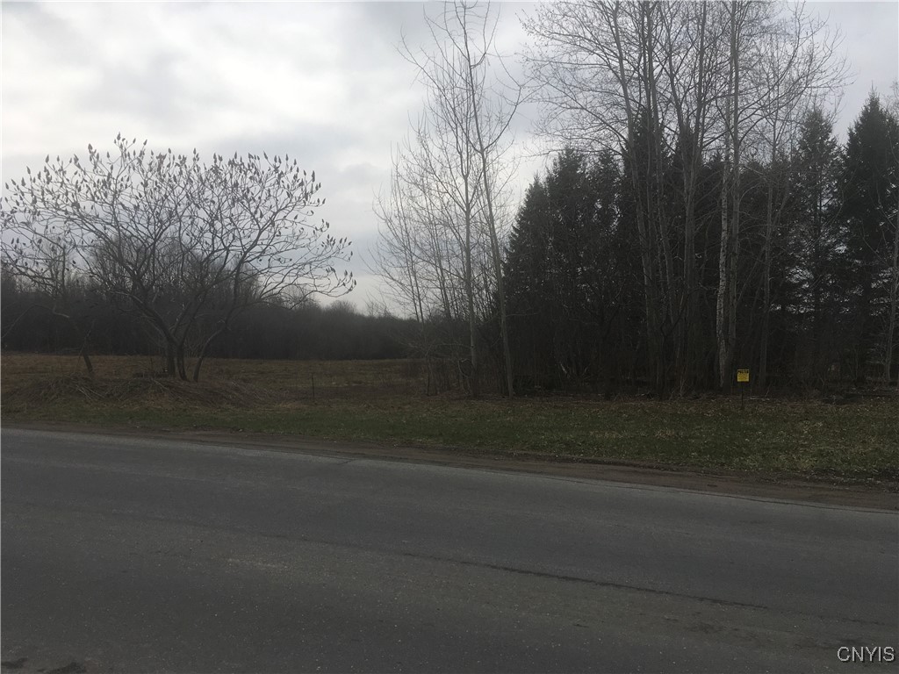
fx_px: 753
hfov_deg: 61.7
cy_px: 337
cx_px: 450
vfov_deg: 48.2
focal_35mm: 29
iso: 25
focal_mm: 4.15
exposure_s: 1/3205
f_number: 2.2
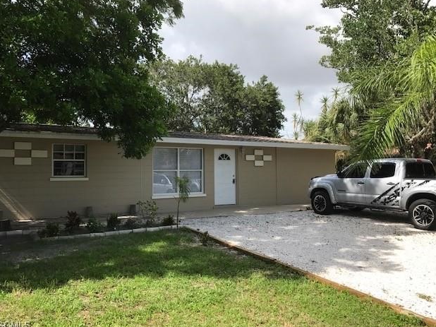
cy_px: 165
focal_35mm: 29
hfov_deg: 61.7
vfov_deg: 48.2
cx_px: 214
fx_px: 365
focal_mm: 3.99
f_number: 1.8
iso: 20
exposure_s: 1/1597
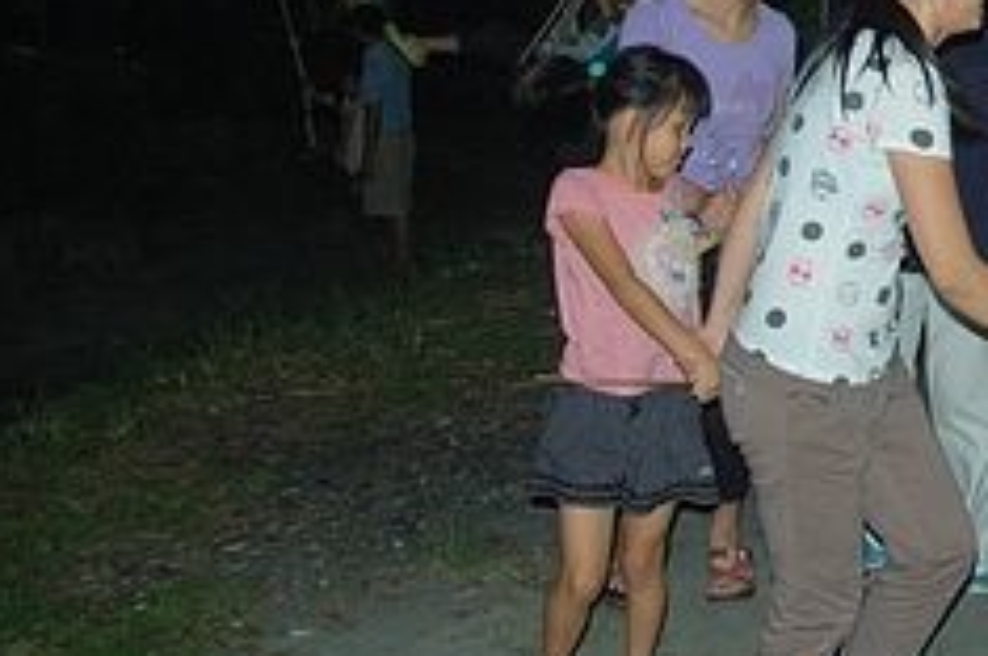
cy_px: 71
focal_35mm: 69
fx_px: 1891
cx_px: 1173
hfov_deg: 26.2
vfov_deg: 19.3
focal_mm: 18
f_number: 3.5
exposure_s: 1/60
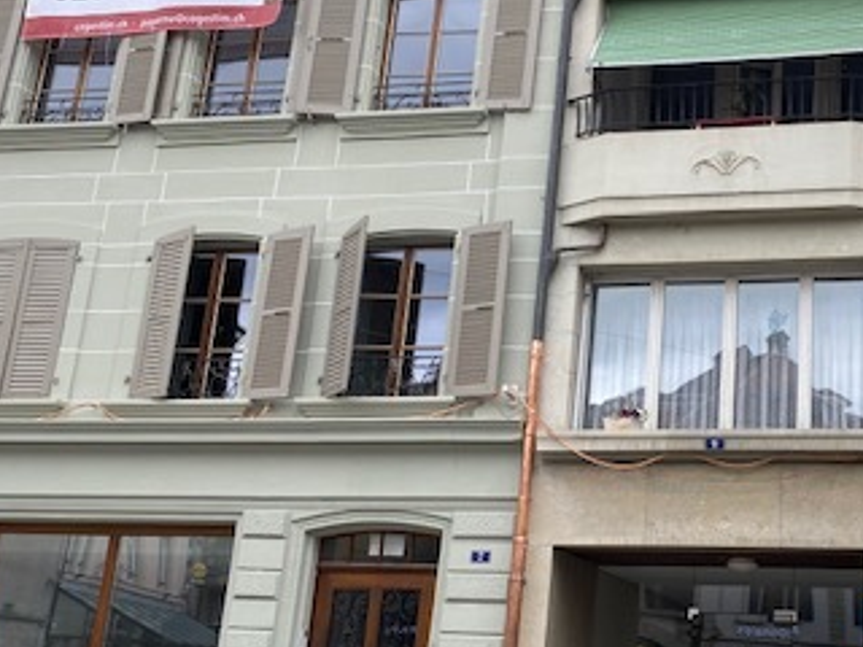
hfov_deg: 35.5
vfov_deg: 28.0
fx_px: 1296
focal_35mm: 52
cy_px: 324
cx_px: 707
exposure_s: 1/481
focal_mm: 4.25
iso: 32
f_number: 1.8
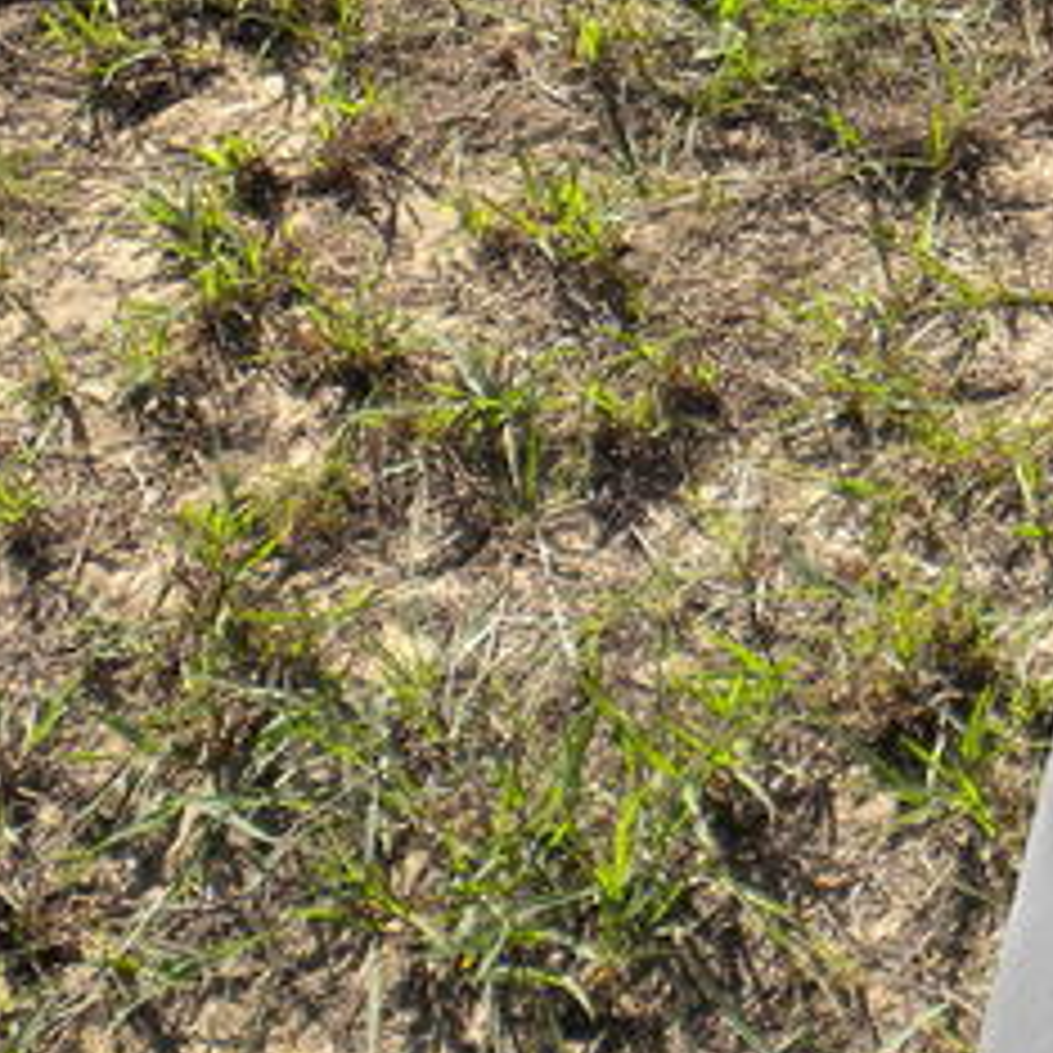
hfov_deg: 13.0
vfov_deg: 13.8
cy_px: 218
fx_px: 4336
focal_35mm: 126
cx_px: 1616
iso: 64
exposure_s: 1/339
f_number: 3.5
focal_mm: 6.6
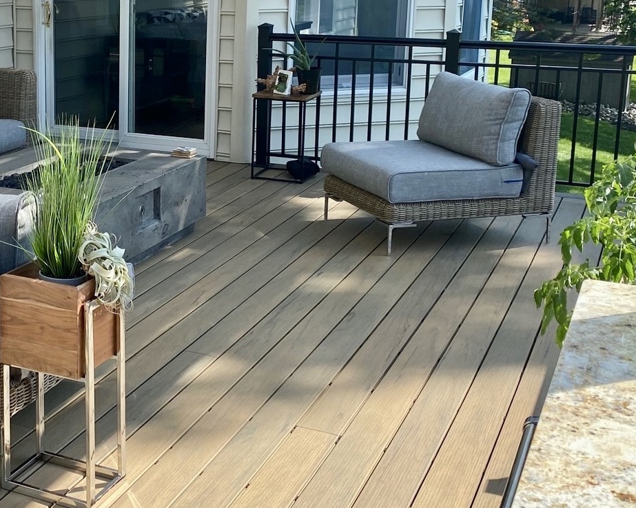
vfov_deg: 27.4
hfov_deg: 33.1
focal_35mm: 55
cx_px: 123
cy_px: 167
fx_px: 1035
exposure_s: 1/1182
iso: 32
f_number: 1.8
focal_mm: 4.25
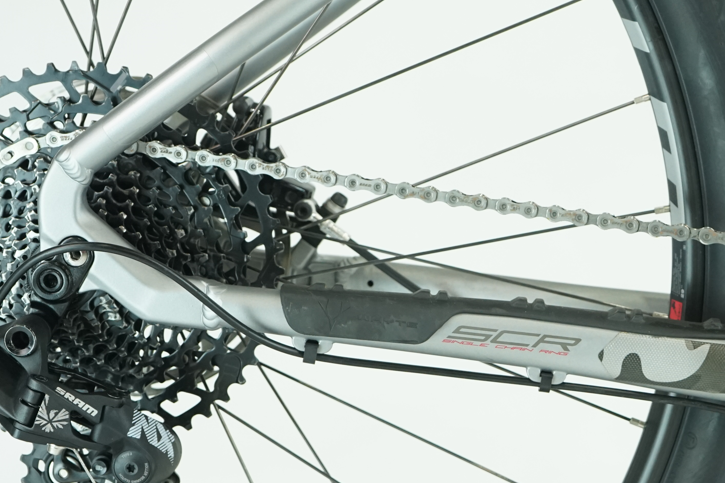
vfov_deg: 13.7
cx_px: 642
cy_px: 309
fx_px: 2014
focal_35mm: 100
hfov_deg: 20.0
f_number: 5.6
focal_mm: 47
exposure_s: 1/200
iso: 1600
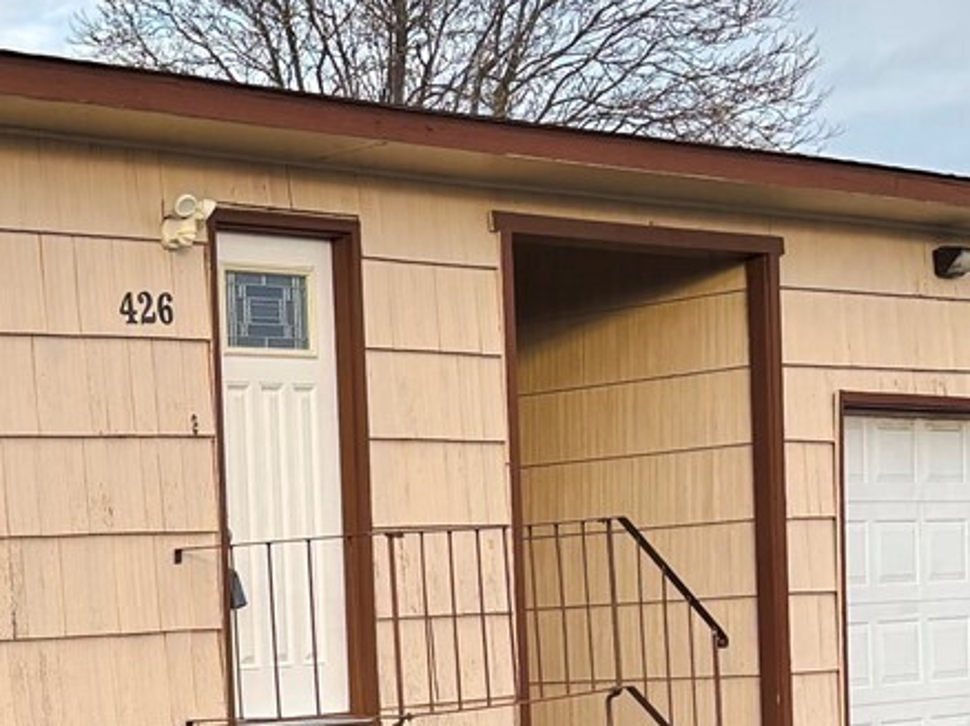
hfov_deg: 17.9
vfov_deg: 15.2
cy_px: 784
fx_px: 2661
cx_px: -585
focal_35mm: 95
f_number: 1.6
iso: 50
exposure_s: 1/500
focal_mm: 5.96
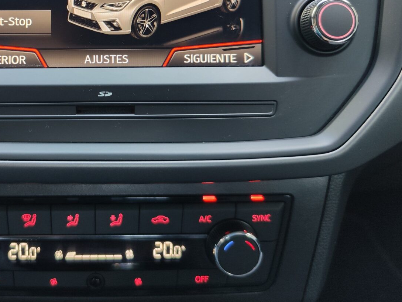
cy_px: 74
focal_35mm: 38
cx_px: 97
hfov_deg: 47.0
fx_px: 441
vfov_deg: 36.8
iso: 552
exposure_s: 1/50
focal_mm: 7.01
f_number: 1.69
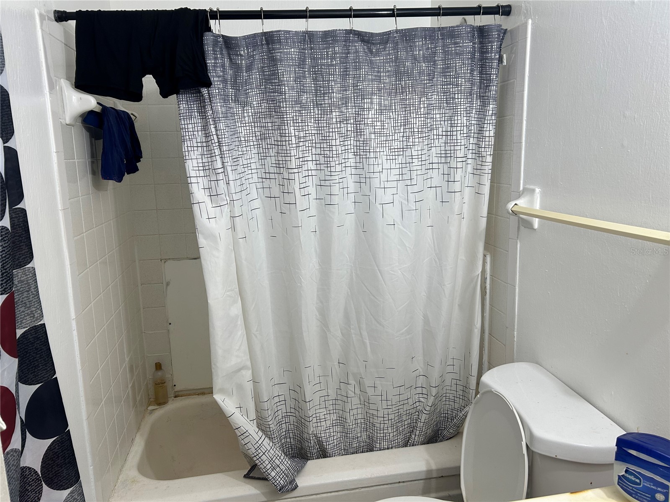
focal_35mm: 26
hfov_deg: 67.3
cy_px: 251
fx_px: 503
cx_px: 335
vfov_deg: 53.1
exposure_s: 1/120
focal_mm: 5.7
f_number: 1.5
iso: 100
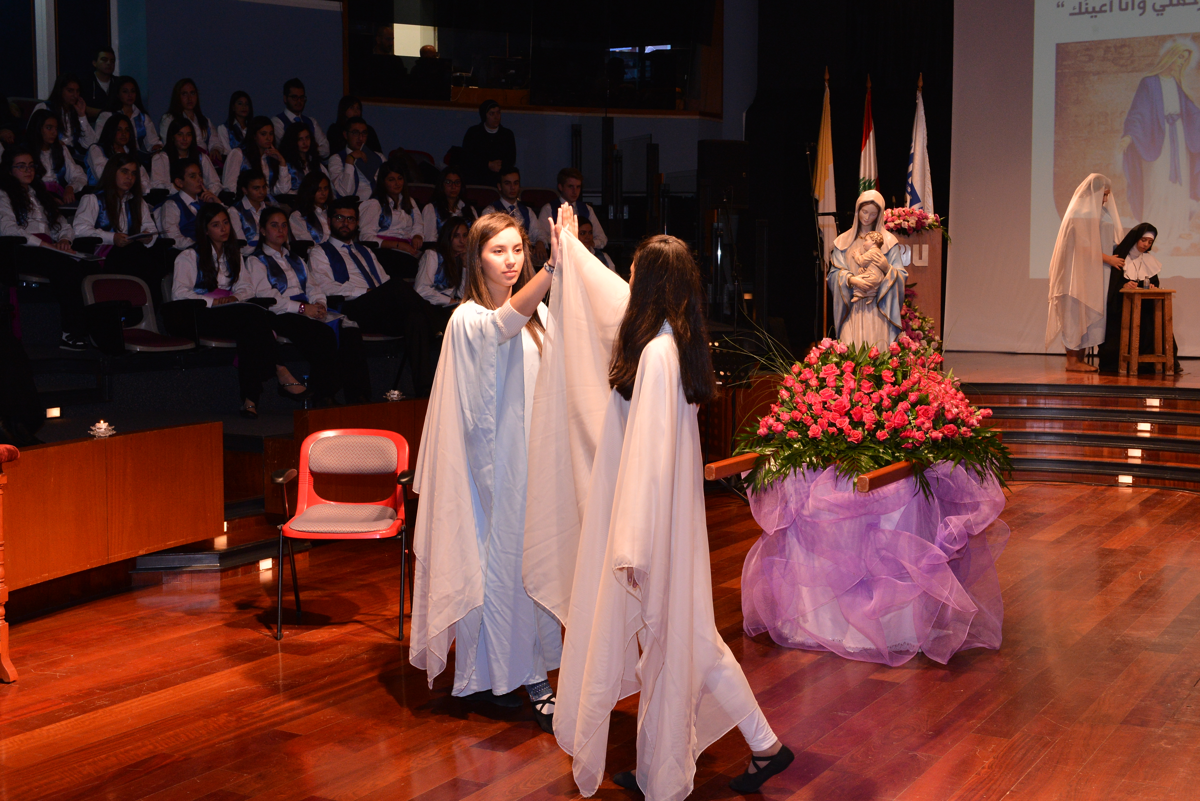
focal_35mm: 48
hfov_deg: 41.1
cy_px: 400
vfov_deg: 28.1
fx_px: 1601
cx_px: 600
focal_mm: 48
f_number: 11
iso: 1250
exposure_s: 1/60
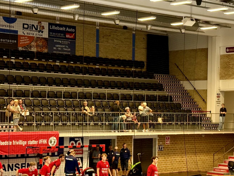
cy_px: 120
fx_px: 642
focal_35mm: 95
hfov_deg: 20.5
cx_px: 168
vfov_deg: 15.5
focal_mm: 6.76
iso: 100
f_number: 1.78
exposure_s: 1/100
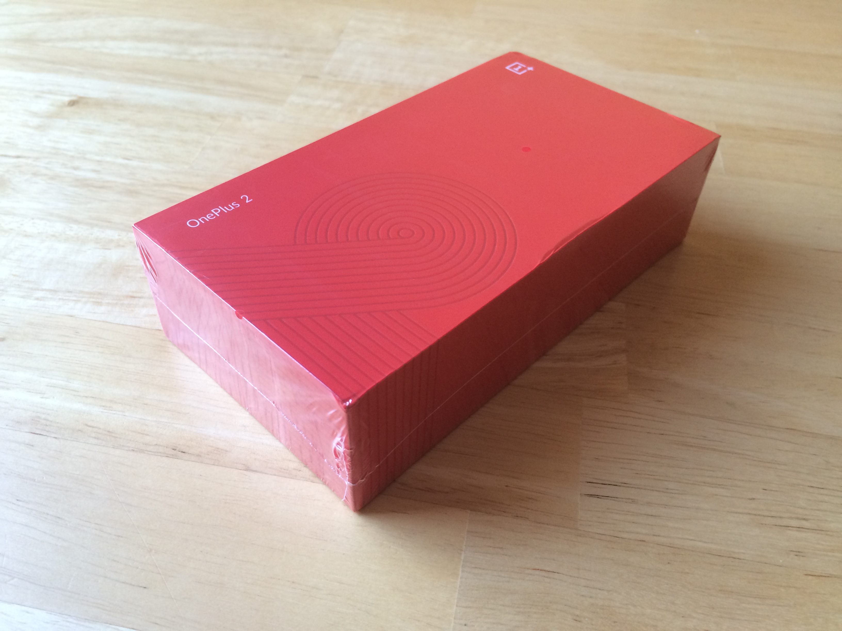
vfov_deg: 48.2
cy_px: 316
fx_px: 705
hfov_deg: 61.7
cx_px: 421
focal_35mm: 29
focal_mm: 4.15
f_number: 2.2
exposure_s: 1/30
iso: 50
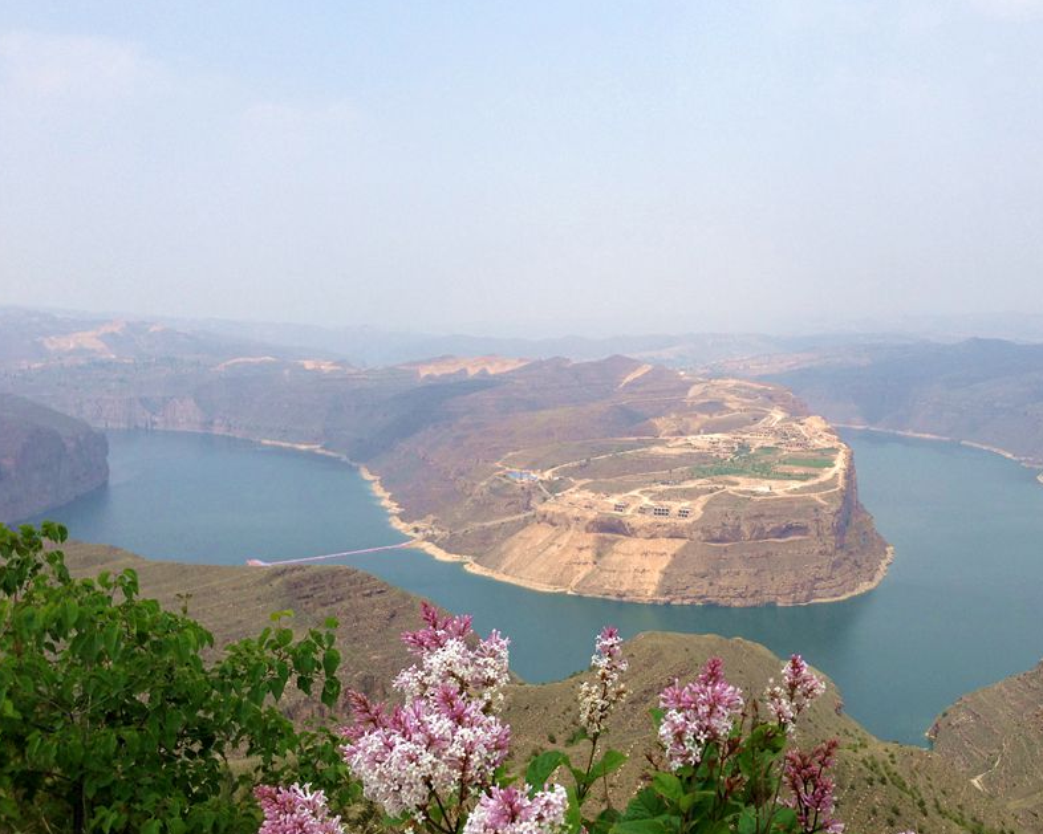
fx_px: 1266
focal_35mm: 41
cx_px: 649
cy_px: 447
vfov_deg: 36.5
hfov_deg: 44.4
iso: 50
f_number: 2.4
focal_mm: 4.12
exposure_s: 1/1808
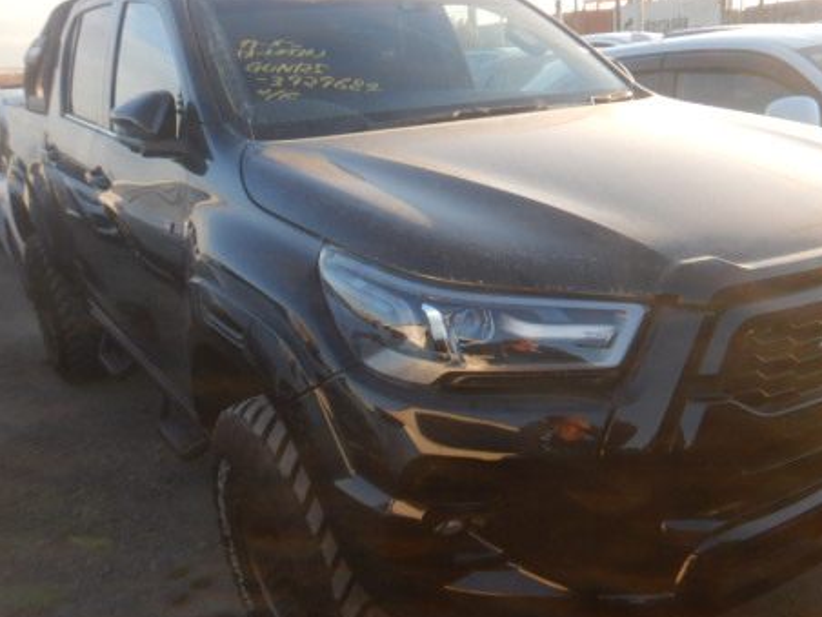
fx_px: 807
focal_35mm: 34
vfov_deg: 41.7
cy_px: 339
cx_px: 480
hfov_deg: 53.7
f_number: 2.8
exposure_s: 1/100
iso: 125
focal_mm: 4.3
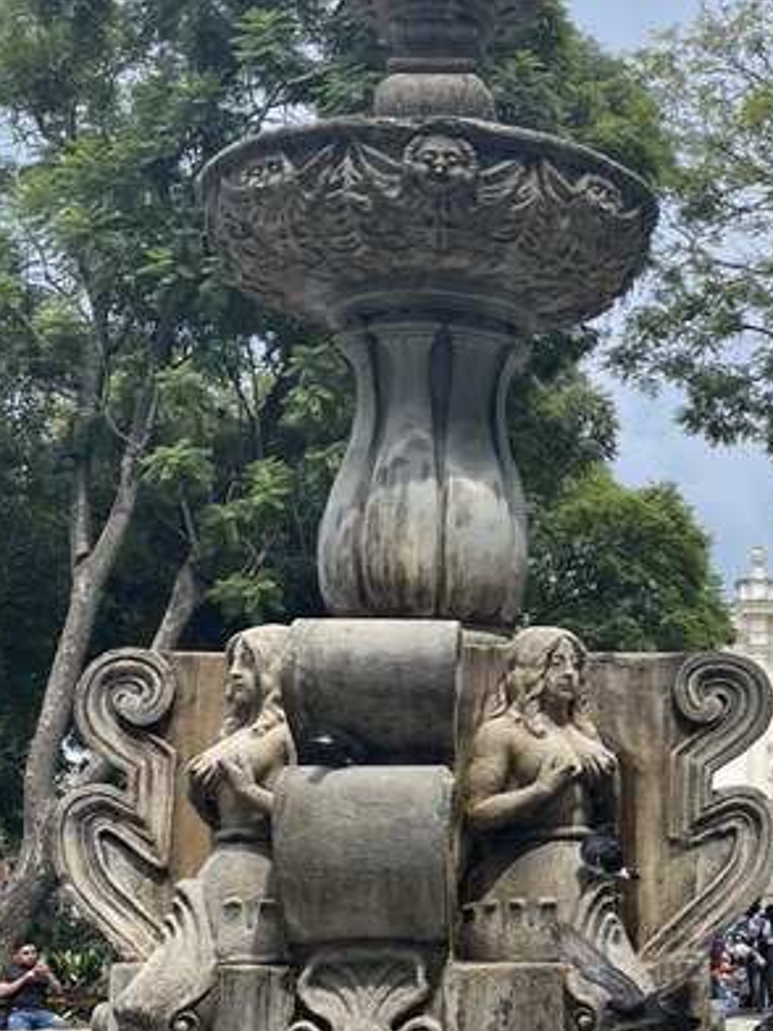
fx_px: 2025
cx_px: 769
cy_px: 587
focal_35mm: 68
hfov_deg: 20.9
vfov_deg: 28.5
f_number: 1.6
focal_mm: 5.1
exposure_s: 1/1957
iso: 50
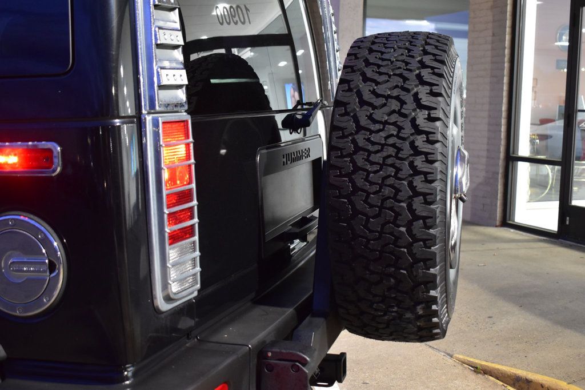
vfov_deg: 28.9
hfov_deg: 42.3
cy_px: 195
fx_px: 755
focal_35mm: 46
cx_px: 292
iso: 1600
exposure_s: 1/15
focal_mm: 31
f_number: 4.5
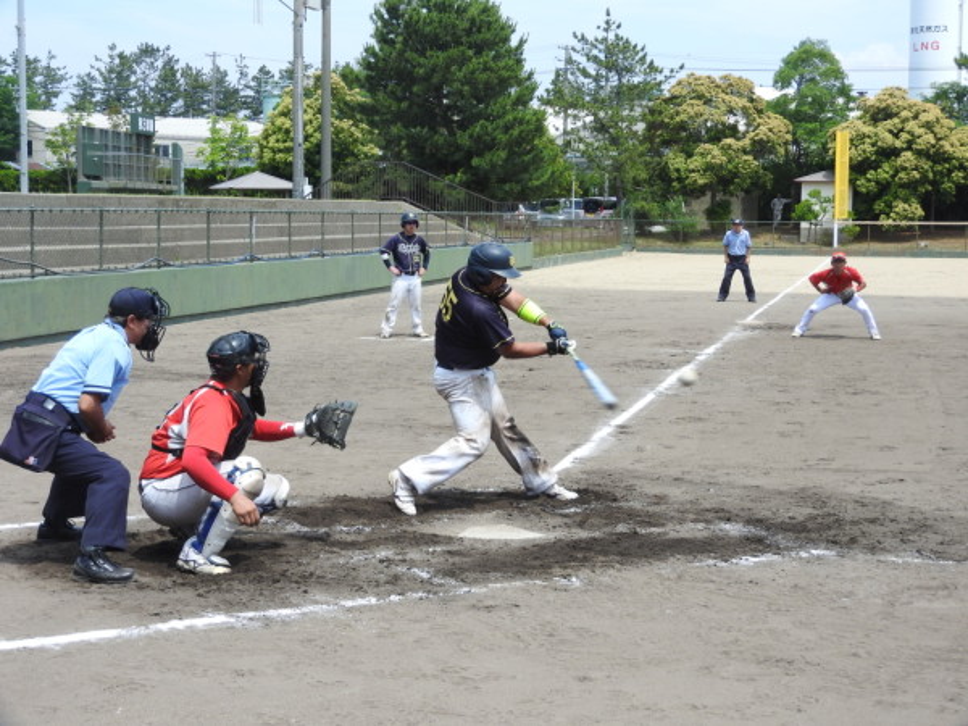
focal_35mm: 65
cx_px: 484
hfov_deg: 29.8
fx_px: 1818
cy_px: 363
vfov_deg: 22.6
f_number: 4.2
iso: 100
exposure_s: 1/500
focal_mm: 11.6
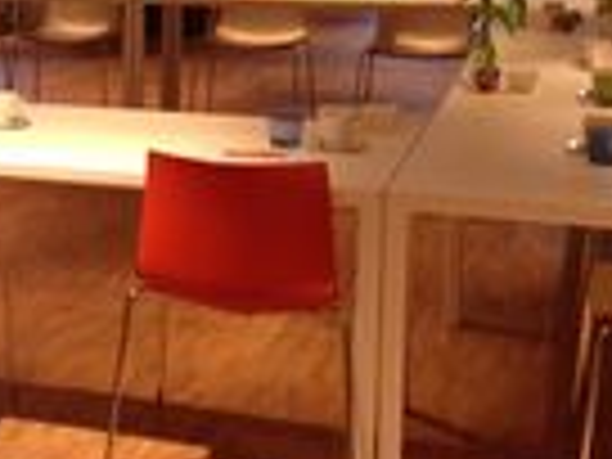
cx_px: -108
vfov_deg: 15.1
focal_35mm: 97
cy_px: 81
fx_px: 1715
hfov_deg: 19.2
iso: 125
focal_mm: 4.12
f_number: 2.4
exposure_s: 1/20
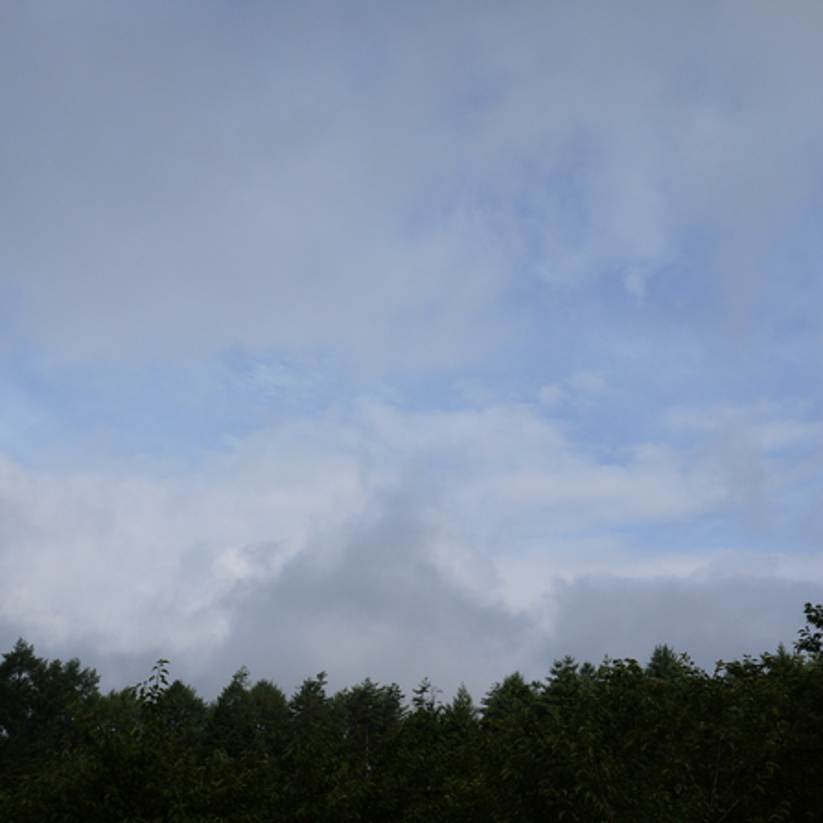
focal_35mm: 57
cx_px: 315
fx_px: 1533
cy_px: 411
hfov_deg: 29.9
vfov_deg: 30.0
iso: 100
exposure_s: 1/500
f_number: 9
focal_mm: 24
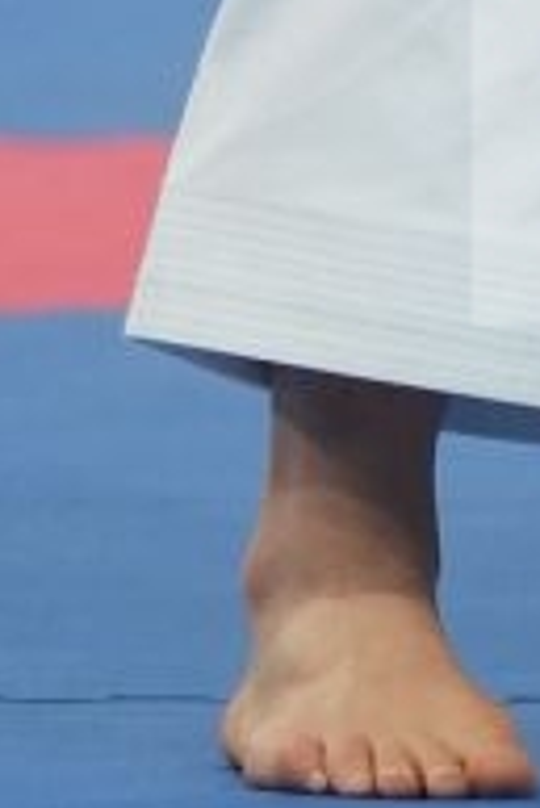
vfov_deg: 1.1
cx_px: 862
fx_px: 41839
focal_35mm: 1863
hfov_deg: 0.7
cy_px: -1545
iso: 1000
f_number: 2.8
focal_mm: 200
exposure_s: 1/500
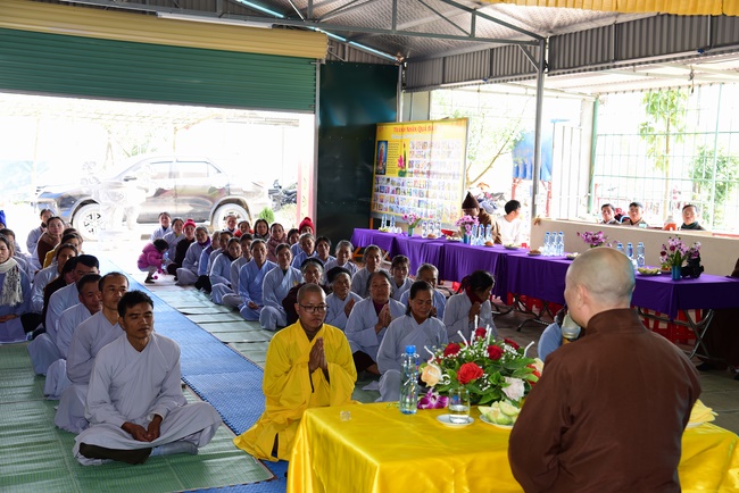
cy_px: 246
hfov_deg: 42.7
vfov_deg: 29.3
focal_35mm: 46
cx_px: 370
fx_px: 945
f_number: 5
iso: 200
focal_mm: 46
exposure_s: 1/40
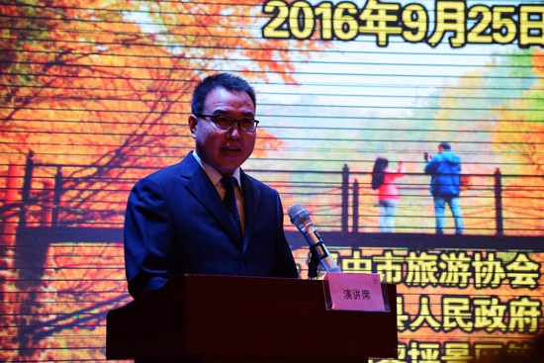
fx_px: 2380
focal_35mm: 158
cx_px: 272
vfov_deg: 8.7
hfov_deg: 13.0
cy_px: 182
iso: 3200
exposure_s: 1/320
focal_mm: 105
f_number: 6.3
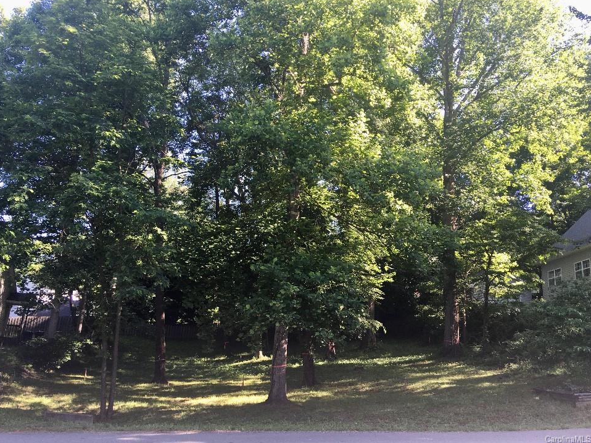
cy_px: 208
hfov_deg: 58.4
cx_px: 300
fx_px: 529
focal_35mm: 31
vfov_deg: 45.4
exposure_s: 1/120
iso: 25
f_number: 2.2
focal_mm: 4.15
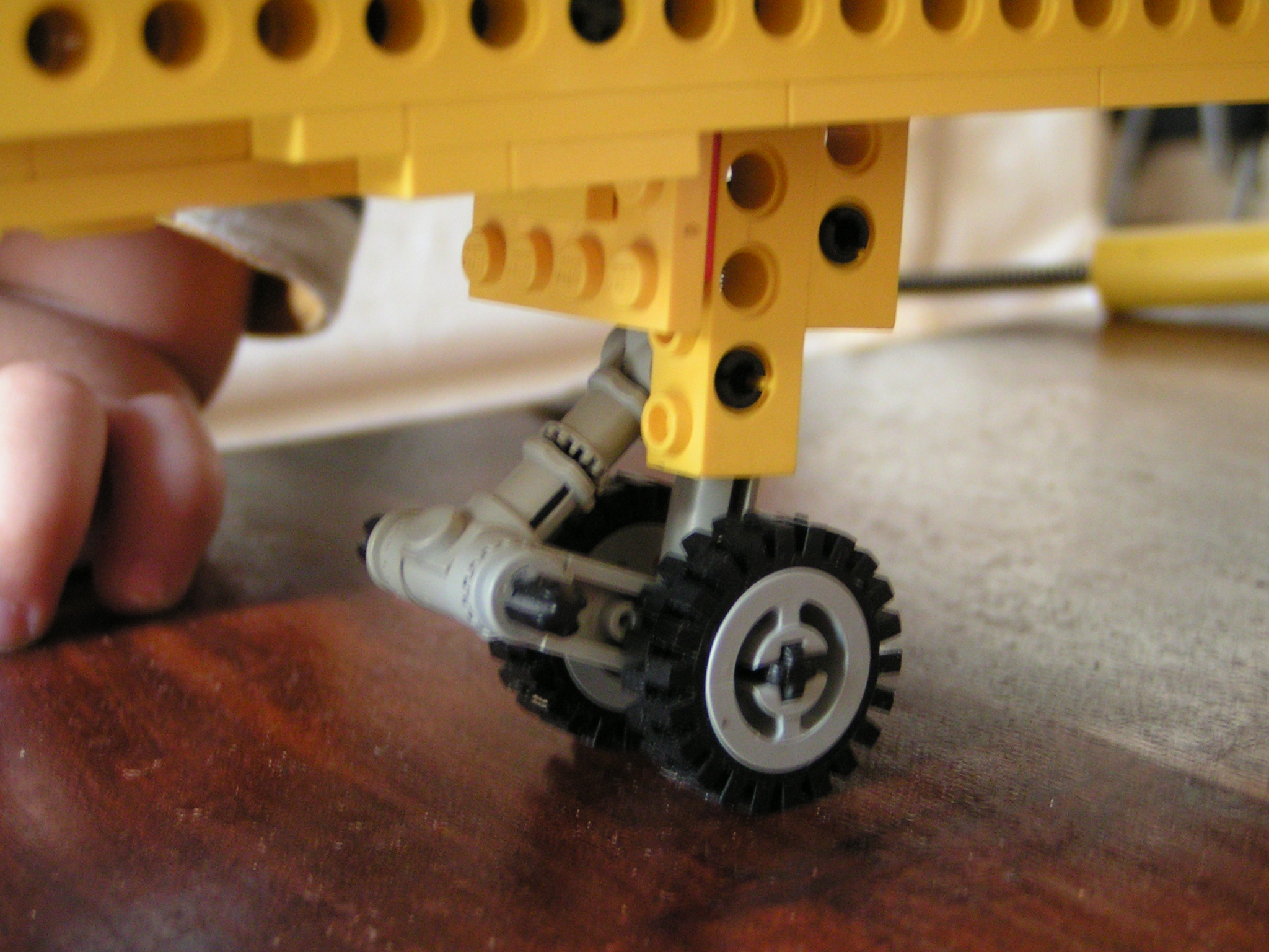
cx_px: 634
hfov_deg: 30.7
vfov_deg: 23.3
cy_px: 476
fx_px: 2310
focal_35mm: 63
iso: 200
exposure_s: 1/10
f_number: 3.2
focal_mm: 9.7
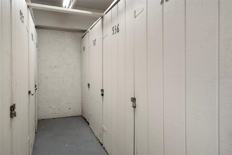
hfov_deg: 76.1
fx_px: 148
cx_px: 116
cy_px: 78
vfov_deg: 55.1
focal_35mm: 23
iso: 320
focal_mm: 23
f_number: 8
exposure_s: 1/5
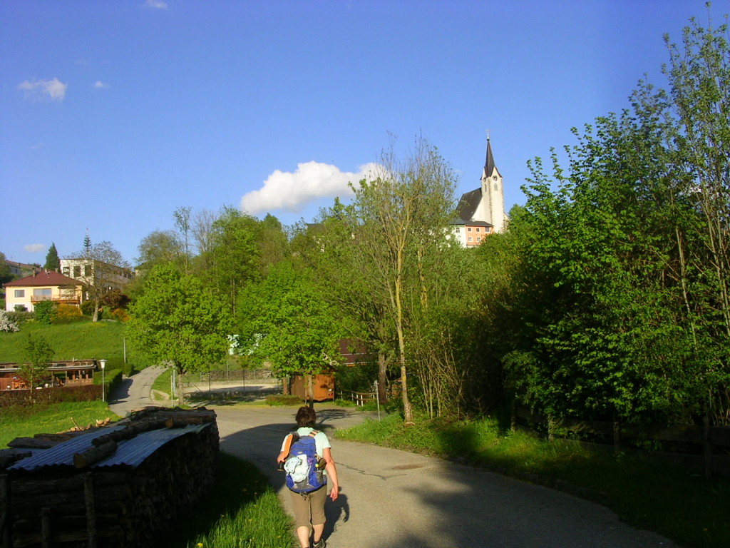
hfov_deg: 49.0
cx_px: 365
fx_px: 801
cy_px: 274
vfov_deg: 37.7
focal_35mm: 38
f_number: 5.6
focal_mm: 5.8
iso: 50
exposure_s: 1/294
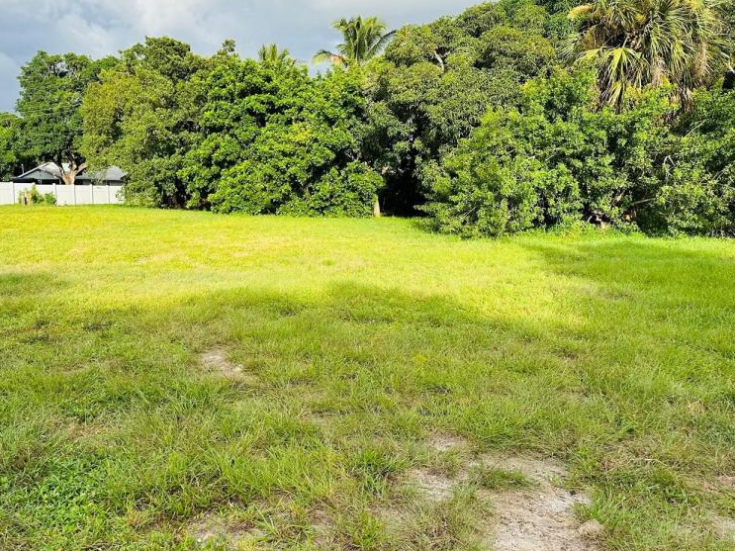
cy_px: 272
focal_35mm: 31
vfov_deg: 45.4
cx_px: 264
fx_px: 658
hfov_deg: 57.5
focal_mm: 6.86
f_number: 1.78
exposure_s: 1/2203
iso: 80
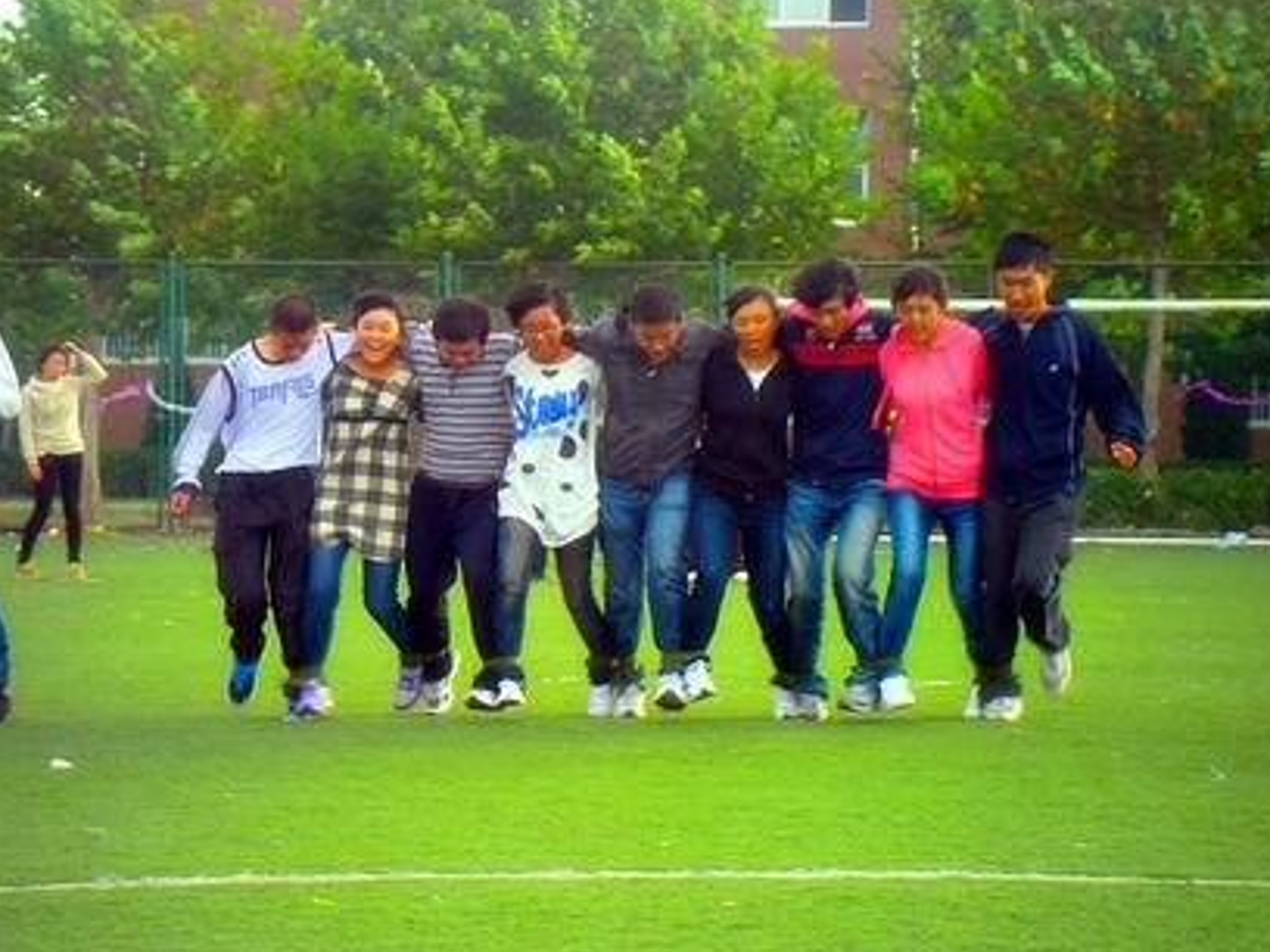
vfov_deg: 10.7
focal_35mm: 139
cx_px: 644
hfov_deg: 14.2
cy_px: 471
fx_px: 5100
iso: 100
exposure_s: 1/56
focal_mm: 24.5
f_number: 5.9
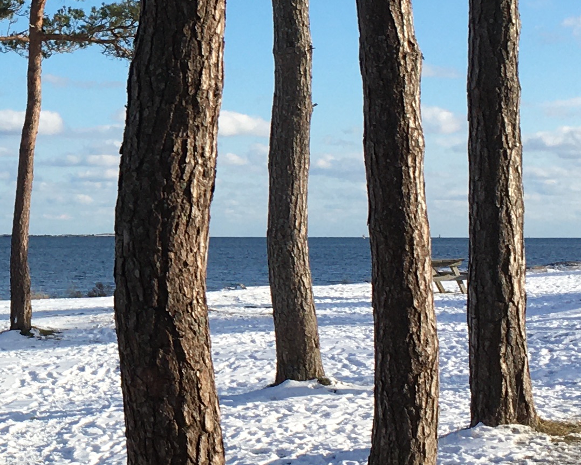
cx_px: -60
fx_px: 1822
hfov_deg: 17.5
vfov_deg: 14.5
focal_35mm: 106
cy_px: 120
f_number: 2.2
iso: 25
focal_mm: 4.15
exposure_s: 1/1479
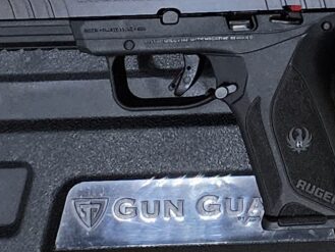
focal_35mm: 143
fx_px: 1384
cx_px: 823
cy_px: -458
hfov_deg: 11.3
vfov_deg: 8.8
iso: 640
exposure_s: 1/120
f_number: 1.8
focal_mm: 6.4
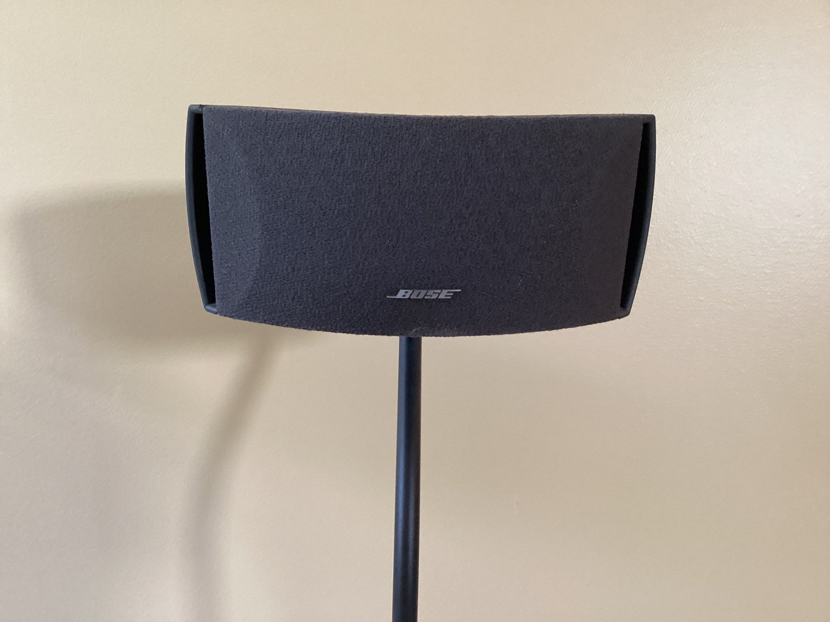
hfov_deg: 58.3
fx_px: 743
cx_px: 415
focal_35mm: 31
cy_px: 311
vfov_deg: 45.4
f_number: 2.4
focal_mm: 3.3
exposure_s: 1/60
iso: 320
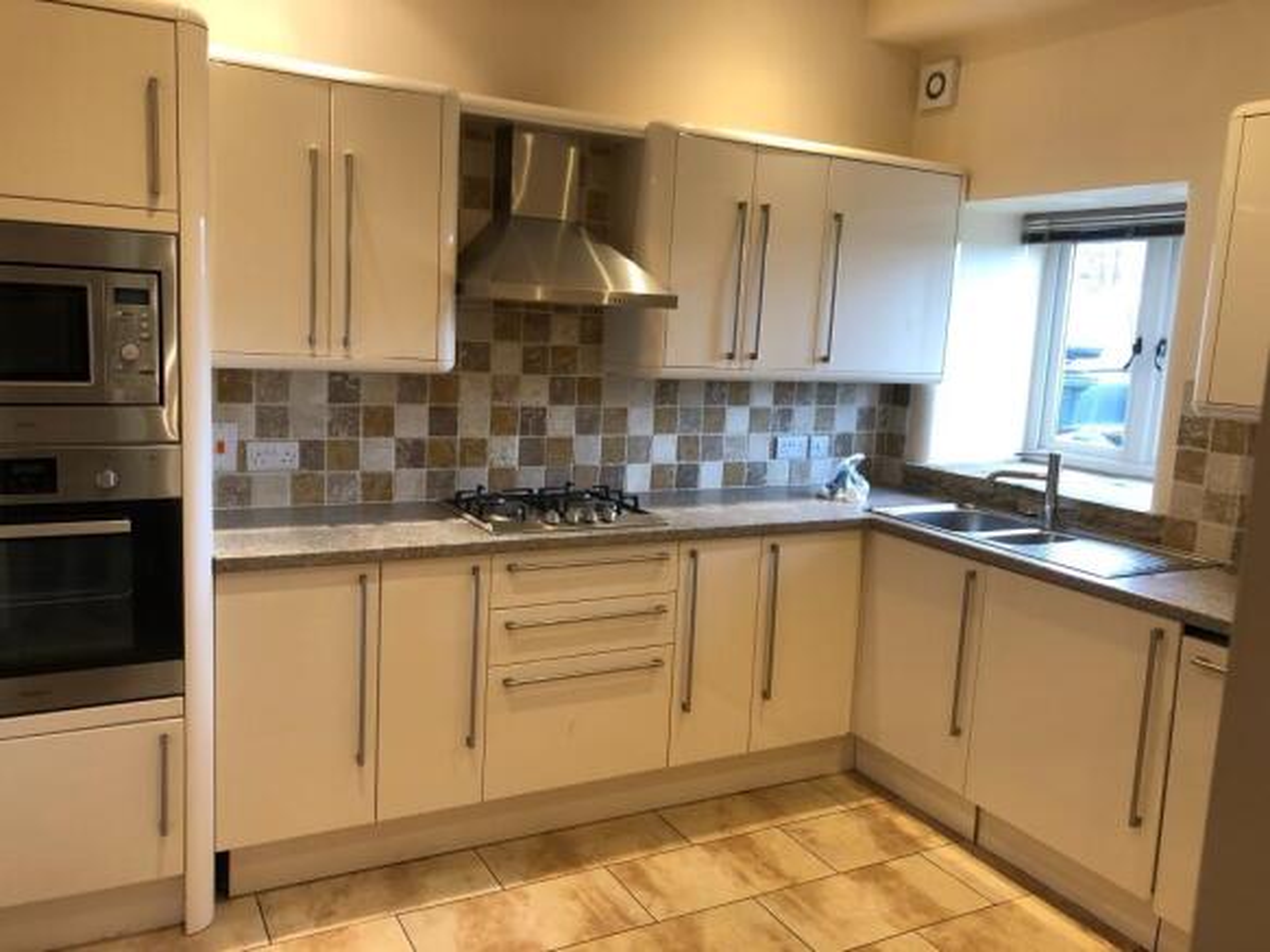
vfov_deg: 49.7
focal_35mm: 28
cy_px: 476
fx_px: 1027
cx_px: 635
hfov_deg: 63.5
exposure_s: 1/20
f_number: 1.8
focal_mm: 3.99
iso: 40
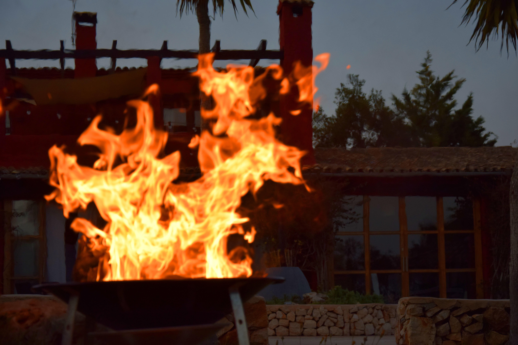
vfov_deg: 15.7
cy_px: 172
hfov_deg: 23.4
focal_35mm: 87
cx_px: 259
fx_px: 1252
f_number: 5
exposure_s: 1/250
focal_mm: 58
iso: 720
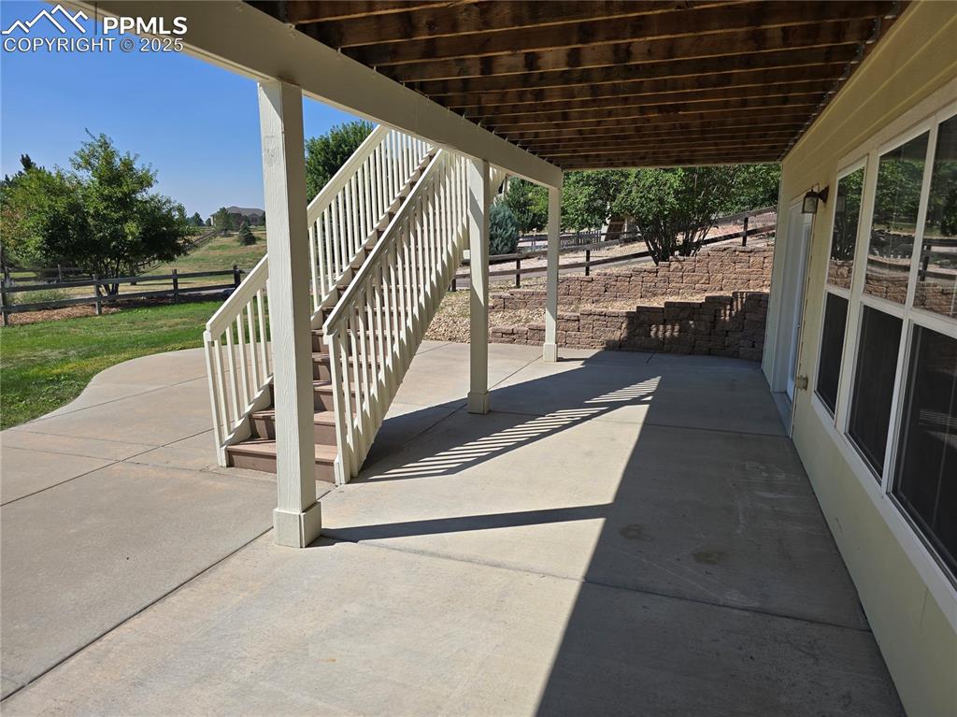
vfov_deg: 58.8
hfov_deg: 74.0
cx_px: 478
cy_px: 358
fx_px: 636
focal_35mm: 23
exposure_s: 1/968
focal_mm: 6.3
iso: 12
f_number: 1.7
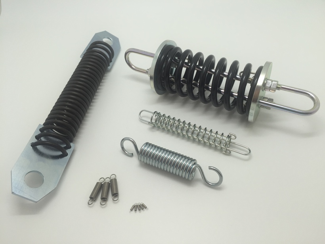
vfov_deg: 48.2
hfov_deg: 61.7
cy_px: 122
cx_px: 162
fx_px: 272
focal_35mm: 29
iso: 32
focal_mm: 4.15
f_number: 2.2
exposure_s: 1/60
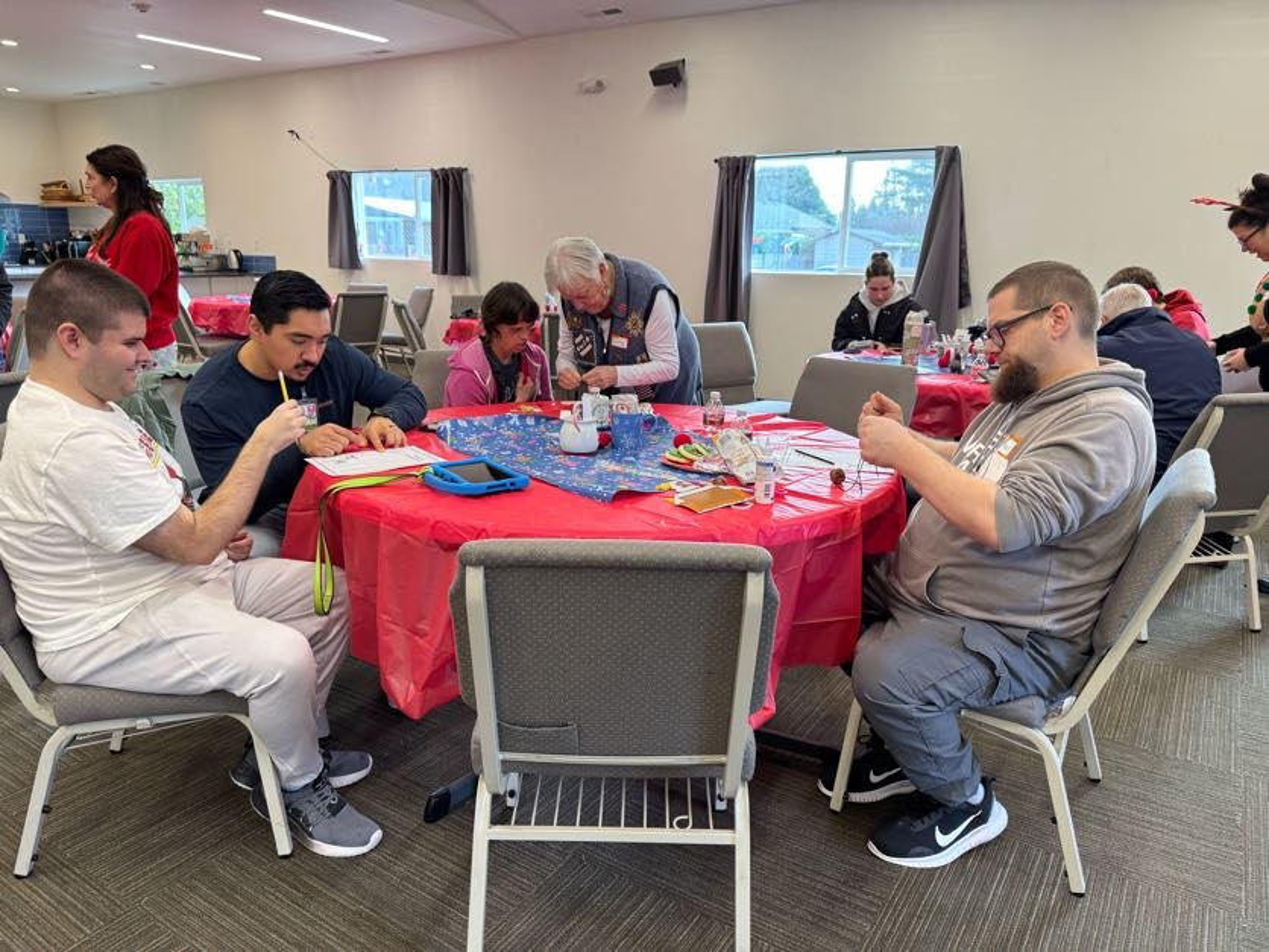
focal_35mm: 24
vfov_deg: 56.8
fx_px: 880
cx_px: 634
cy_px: 476
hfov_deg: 71.6
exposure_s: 1/120
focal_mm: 6.76
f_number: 1.78
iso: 200
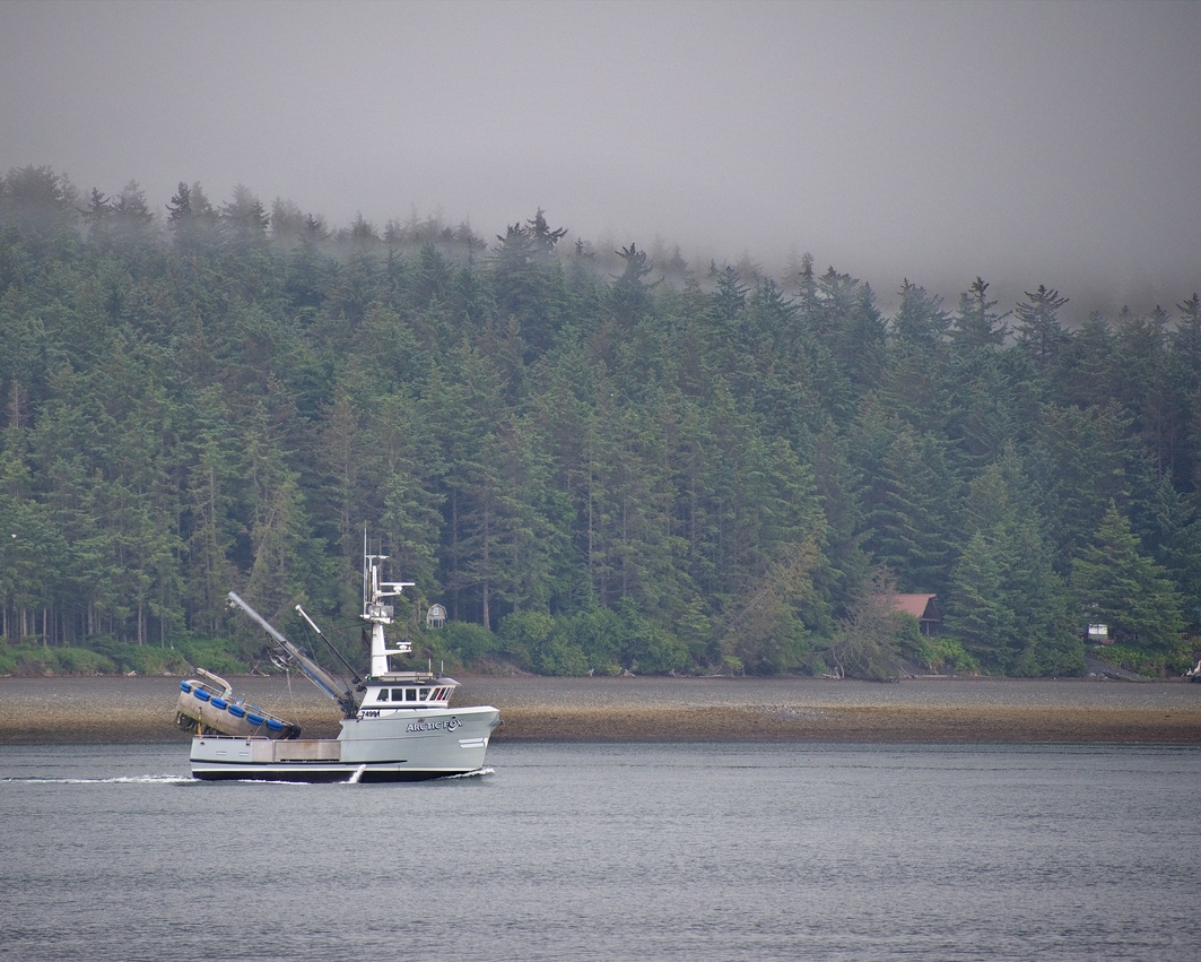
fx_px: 12053
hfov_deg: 5.7
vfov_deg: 4.6
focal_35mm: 339
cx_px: 486
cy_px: 482
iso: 1100
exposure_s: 1/640
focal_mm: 300
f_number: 5.6
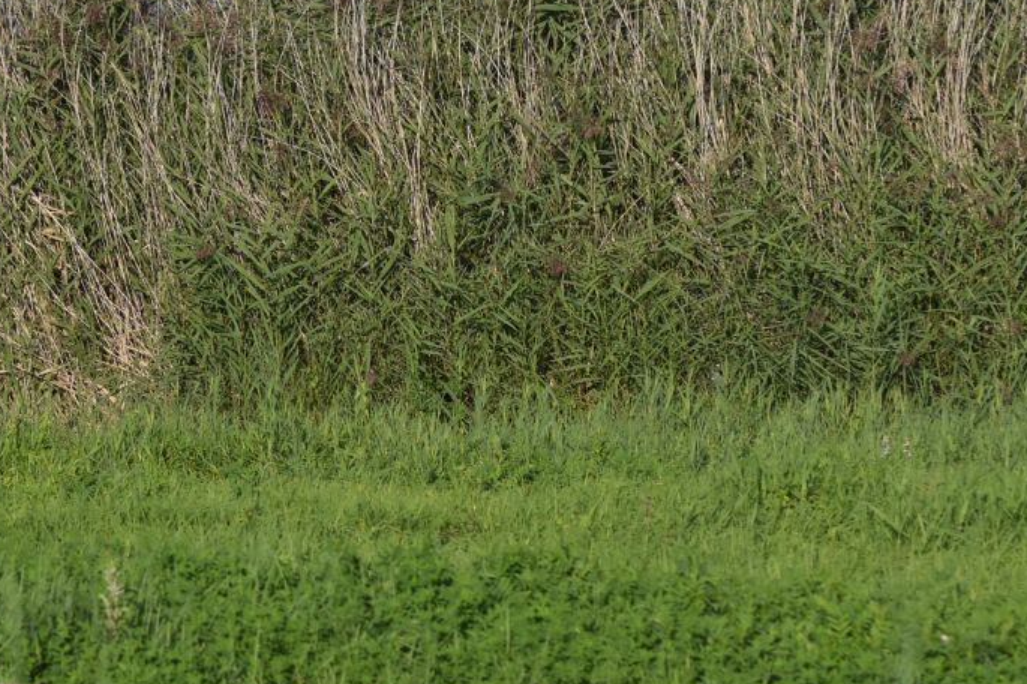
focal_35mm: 368
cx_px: 4
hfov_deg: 5.6
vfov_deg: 3.7
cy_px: 44
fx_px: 10493
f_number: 4.5
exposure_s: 1/1000
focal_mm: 82
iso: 100
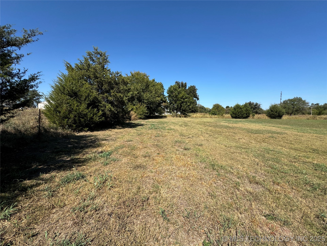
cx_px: 164
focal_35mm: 14
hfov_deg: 102.1
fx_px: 132
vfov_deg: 85.7
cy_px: 123
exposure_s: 1/1567
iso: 50
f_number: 2.2
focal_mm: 2.22
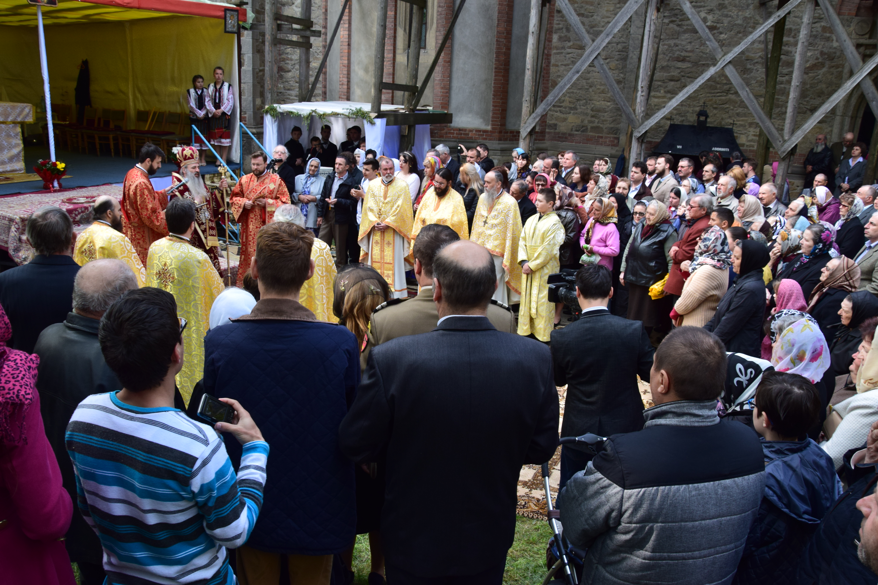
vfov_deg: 47.9
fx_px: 658
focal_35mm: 27
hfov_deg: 67.4
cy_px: 292
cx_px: 439
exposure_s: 1/125
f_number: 9
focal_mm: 18
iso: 400
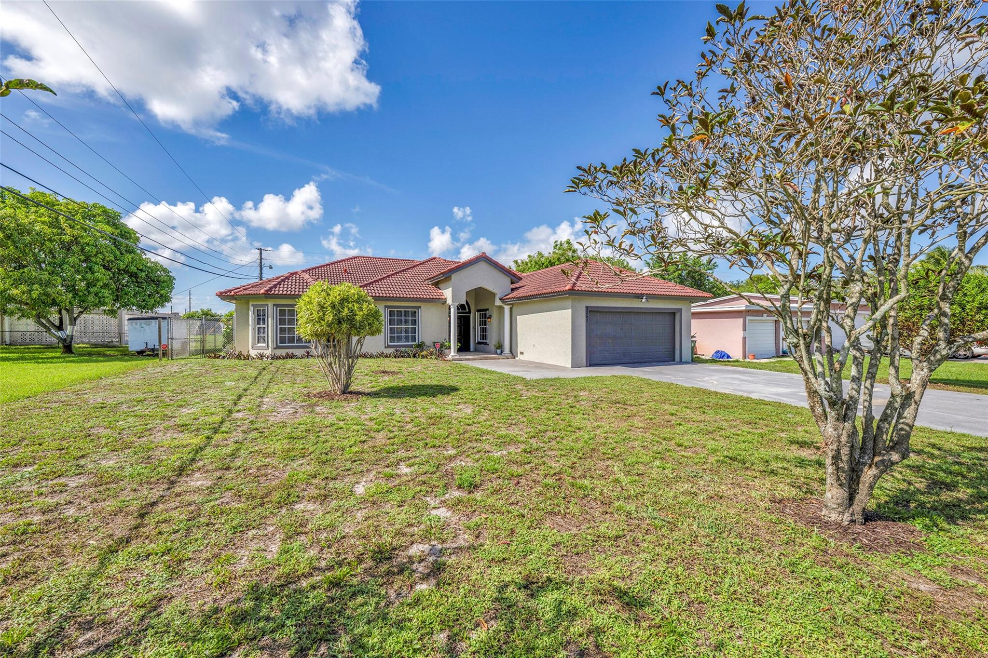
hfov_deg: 104.3
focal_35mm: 14
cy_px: 329
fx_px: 384
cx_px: 494
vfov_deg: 81.2
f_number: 7.1
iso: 100
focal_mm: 14
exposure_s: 1/640
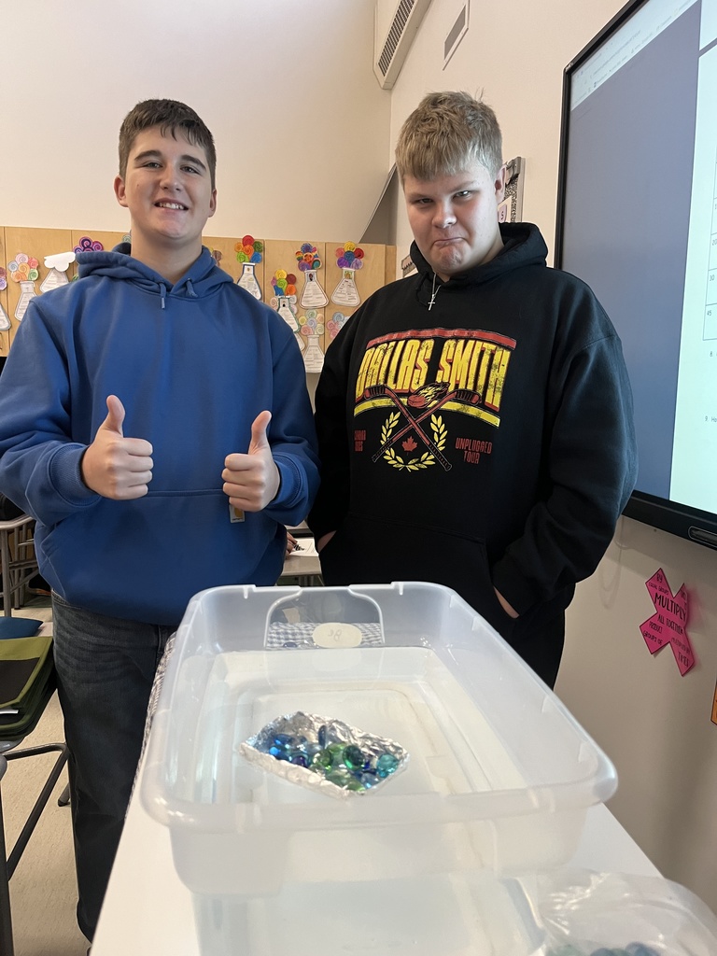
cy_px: 478
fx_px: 718
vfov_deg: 67.3
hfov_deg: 53.1
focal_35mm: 26
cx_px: 358
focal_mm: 5.1
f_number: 1.6
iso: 200
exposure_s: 1/60
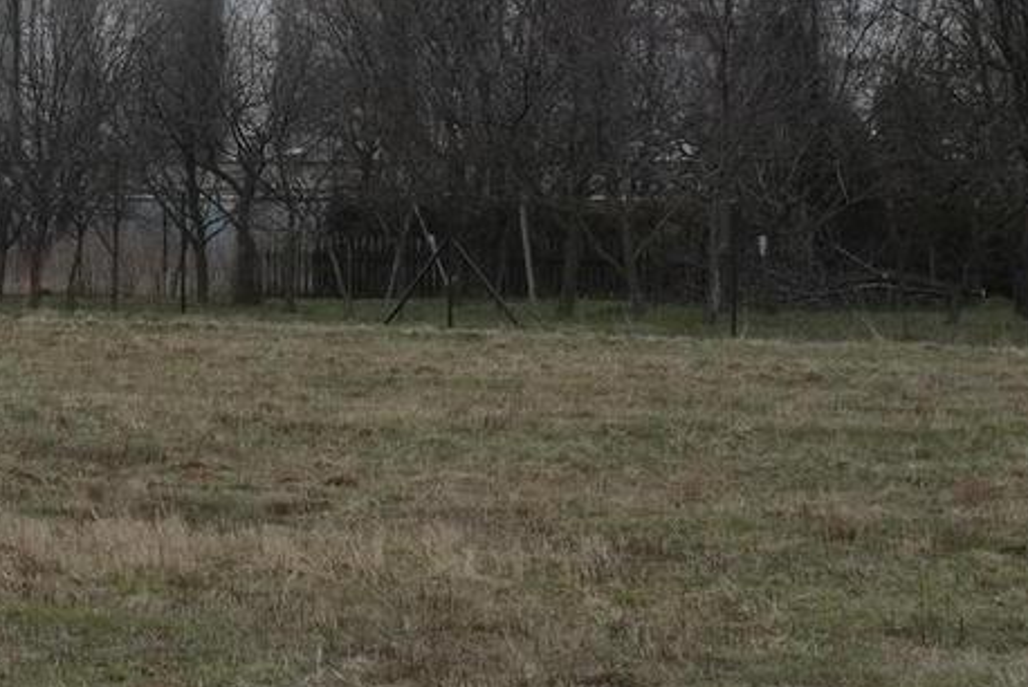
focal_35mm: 185
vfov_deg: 7.4
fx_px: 5286
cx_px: -195
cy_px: -223
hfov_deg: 10.9
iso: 400
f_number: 9
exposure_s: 1/350
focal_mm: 35
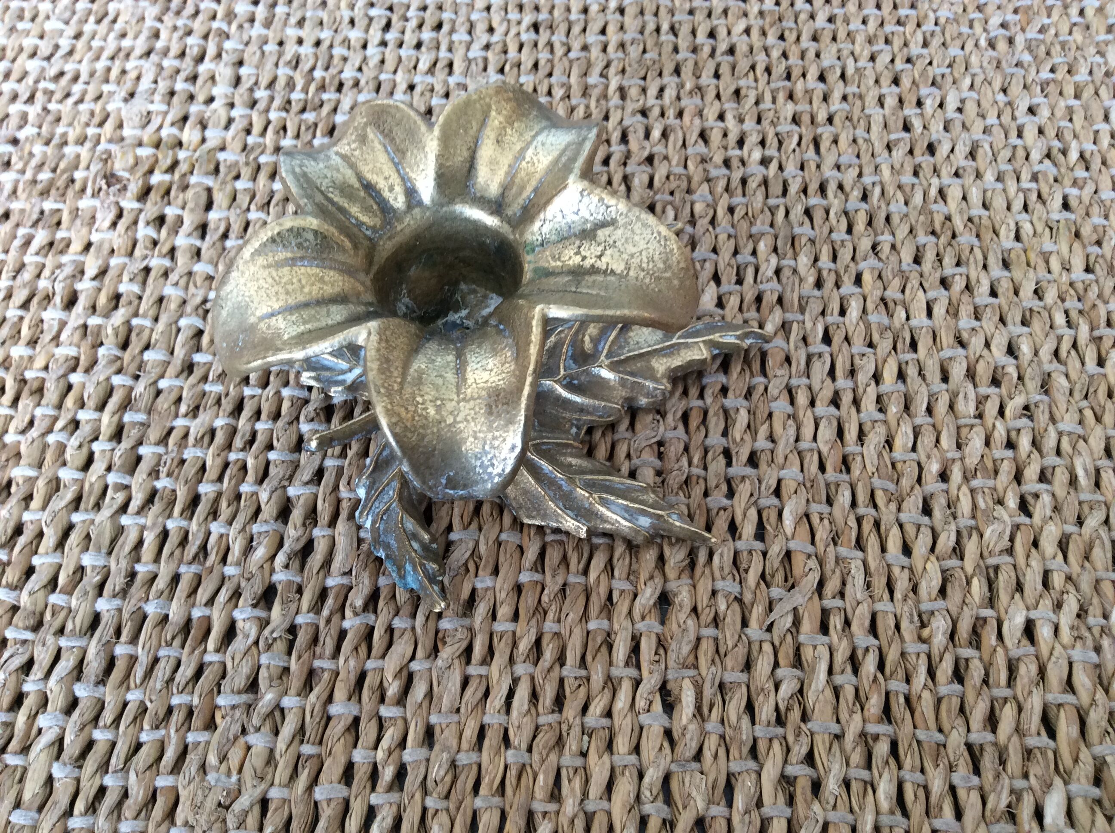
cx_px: 558
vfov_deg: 44.1
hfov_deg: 56.9
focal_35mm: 32
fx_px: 1029
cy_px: 416
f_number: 2.4
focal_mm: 3.3
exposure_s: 1/25
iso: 80
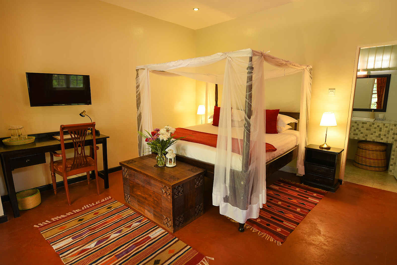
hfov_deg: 86.9
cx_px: 198
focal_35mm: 19
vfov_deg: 64.6
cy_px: 132
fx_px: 210
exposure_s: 1/20
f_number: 2.8
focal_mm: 19
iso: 200
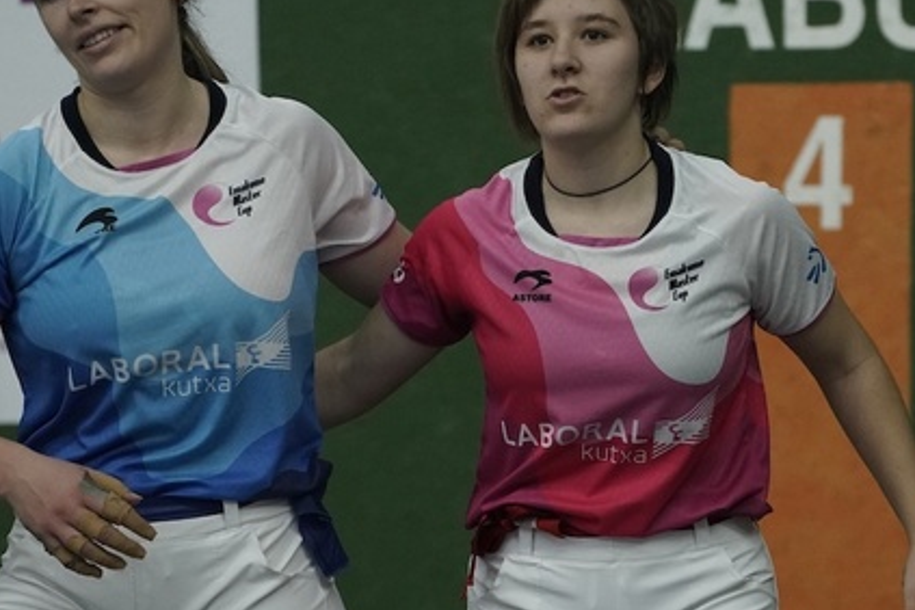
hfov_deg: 6.1
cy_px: 292
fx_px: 8641
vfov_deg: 4.0
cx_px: 526
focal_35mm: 340
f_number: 5.6
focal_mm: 198
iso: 6400
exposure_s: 1/800
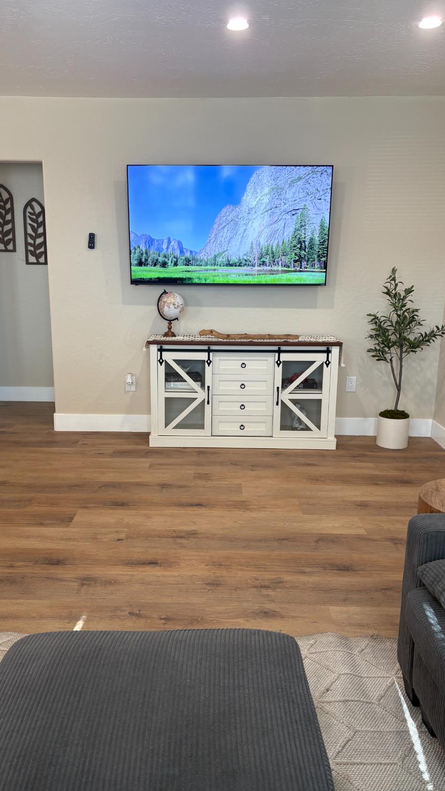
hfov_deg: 40.2
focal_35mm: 29
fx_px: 608
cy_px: 397
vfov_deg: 66.1
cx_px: 207
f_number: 1.6
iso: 80
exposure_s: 1/60
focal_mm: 5.96
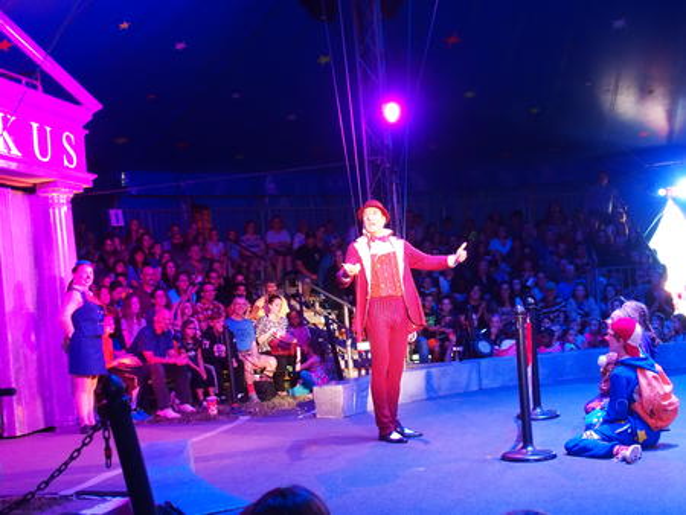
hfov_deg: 44.8
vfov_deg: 34.4
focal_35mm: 42
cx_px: 343
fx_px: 833
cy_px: 258
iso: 800
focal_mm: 9
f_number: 2.8
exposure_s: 1/40
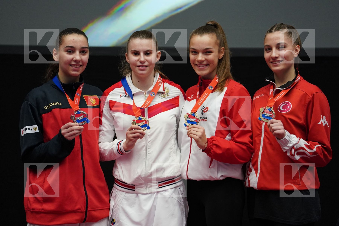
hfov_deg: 10.3
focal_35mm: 200
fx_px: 1883
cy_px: 113
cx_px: 170
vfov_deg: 6.9
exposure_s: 1/1000
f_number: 2.8
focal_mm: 200
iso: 3200
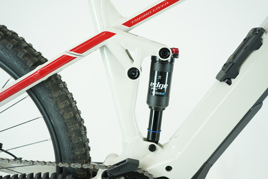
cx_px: 134
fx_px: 305
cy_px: 90
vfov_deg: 32.6
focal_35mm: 41
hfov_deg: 47.4
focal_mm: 41
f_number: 4.5
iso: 1250
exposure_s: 1/200
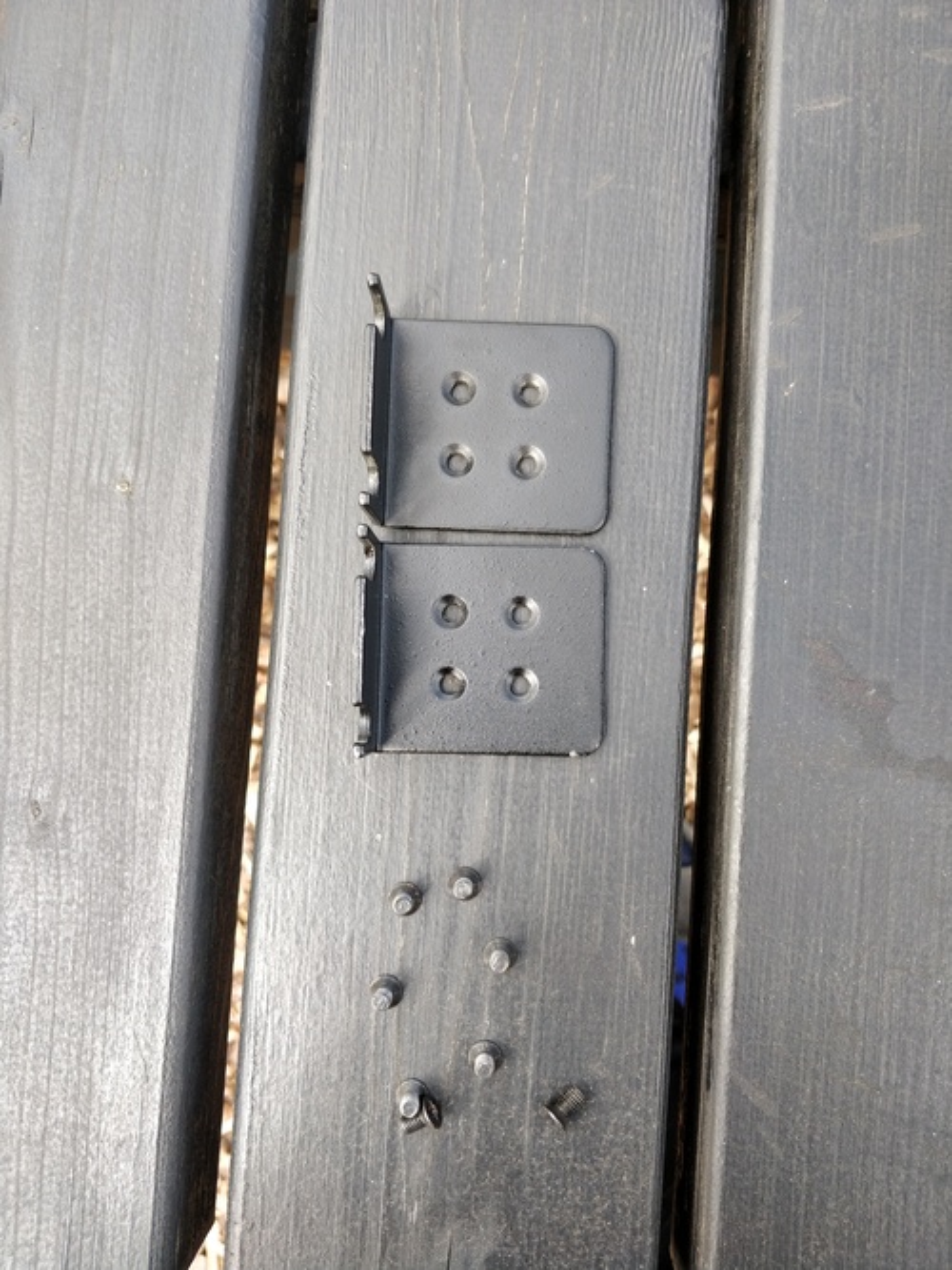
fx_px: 880
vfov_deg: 71.6
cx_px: 476
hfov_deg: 56.8
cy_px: 635
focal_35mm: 24
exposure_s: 1/176
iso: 100
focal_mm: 4.1
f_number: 1.7
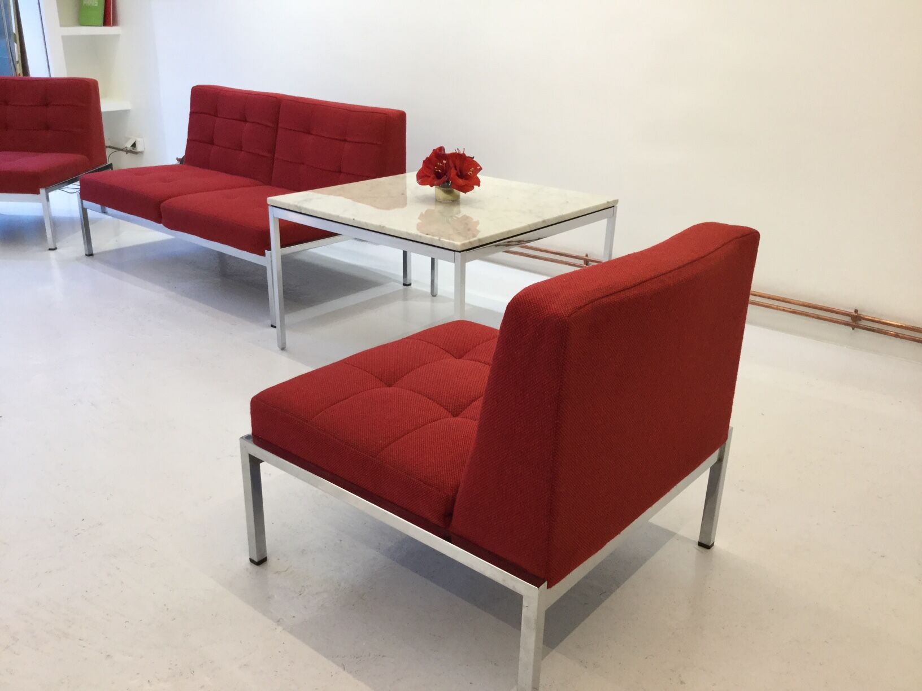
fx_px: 826
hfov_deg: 58.4
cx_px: 461
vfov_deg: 45.4
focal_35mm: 31
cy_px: 346
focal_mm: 3.3
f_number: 2.4
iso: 80
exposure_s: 1/33
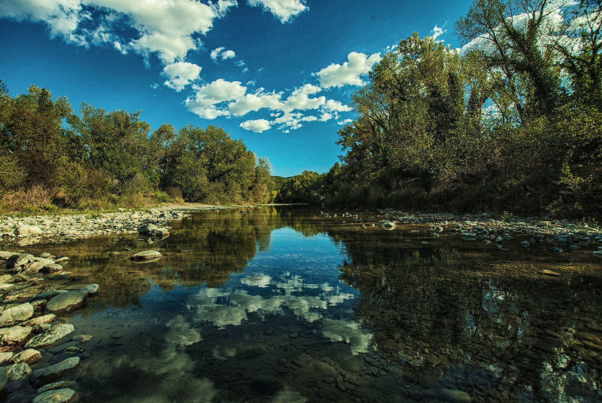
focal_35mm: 15
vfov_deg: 77.5
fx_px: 251
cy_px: 202
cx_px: 301
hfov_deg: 100.3
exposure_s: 1/200
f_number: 8
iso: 100
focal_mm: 10
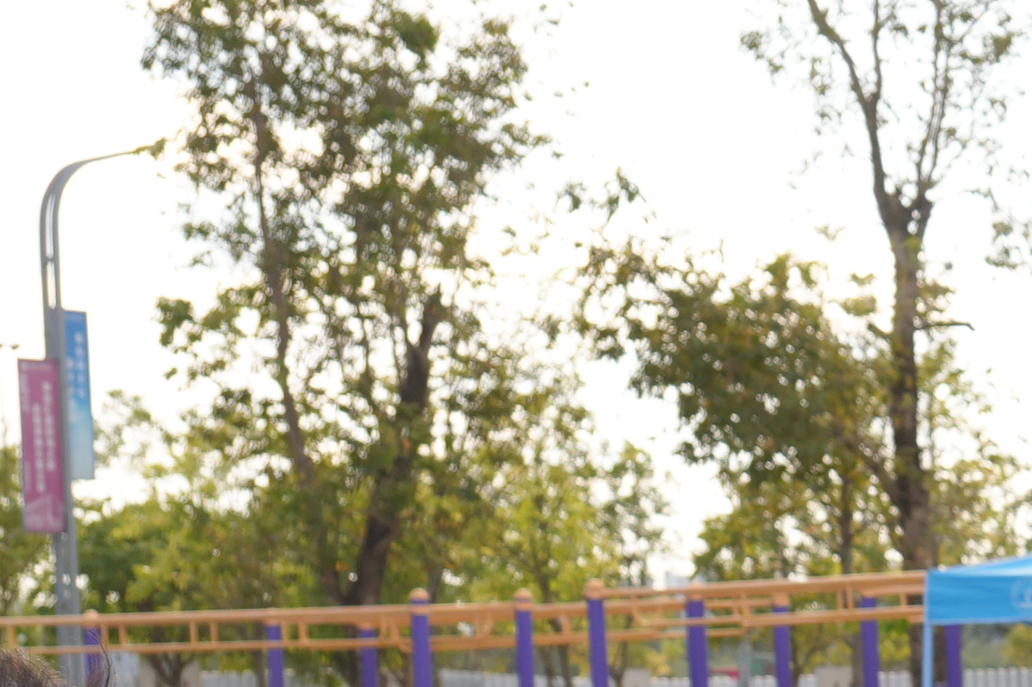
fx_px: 3994
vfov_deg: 9.5
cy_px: 1064
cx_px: 1675
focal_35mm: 139
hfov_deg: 13.6
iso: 100
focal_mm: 23.4
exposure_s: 1/320
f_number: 4.5
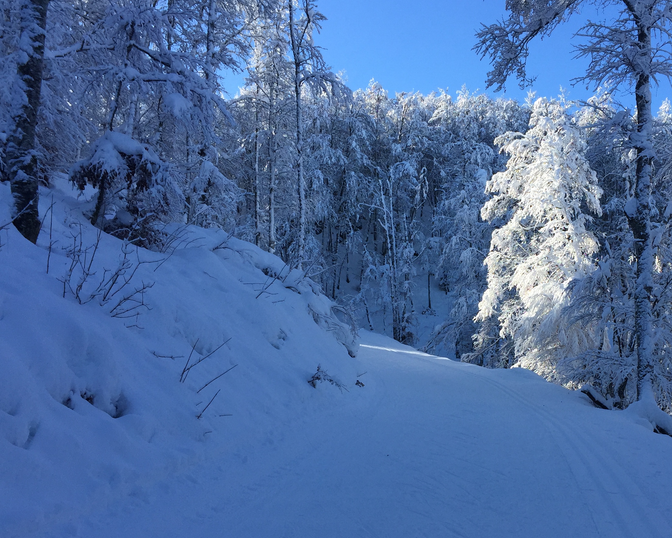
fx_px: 835
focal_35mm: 42
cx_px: 468
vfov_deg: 35.4
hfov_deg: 43.0
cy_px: 350
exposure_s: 1/1236
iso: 32
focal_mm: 4.15
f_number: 2.2
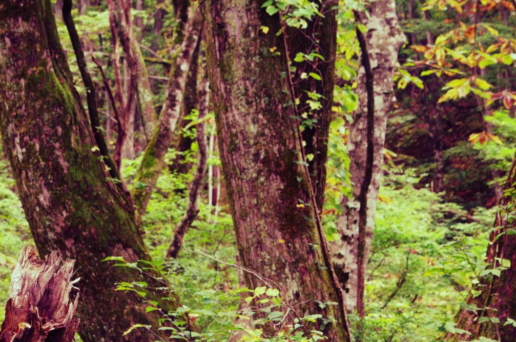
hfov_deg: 16.8
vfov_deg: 11.1
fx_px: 1745
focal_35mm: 122
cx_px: 186
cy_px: 308
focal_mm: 43
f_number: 5.6
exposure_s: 1/90
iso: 800
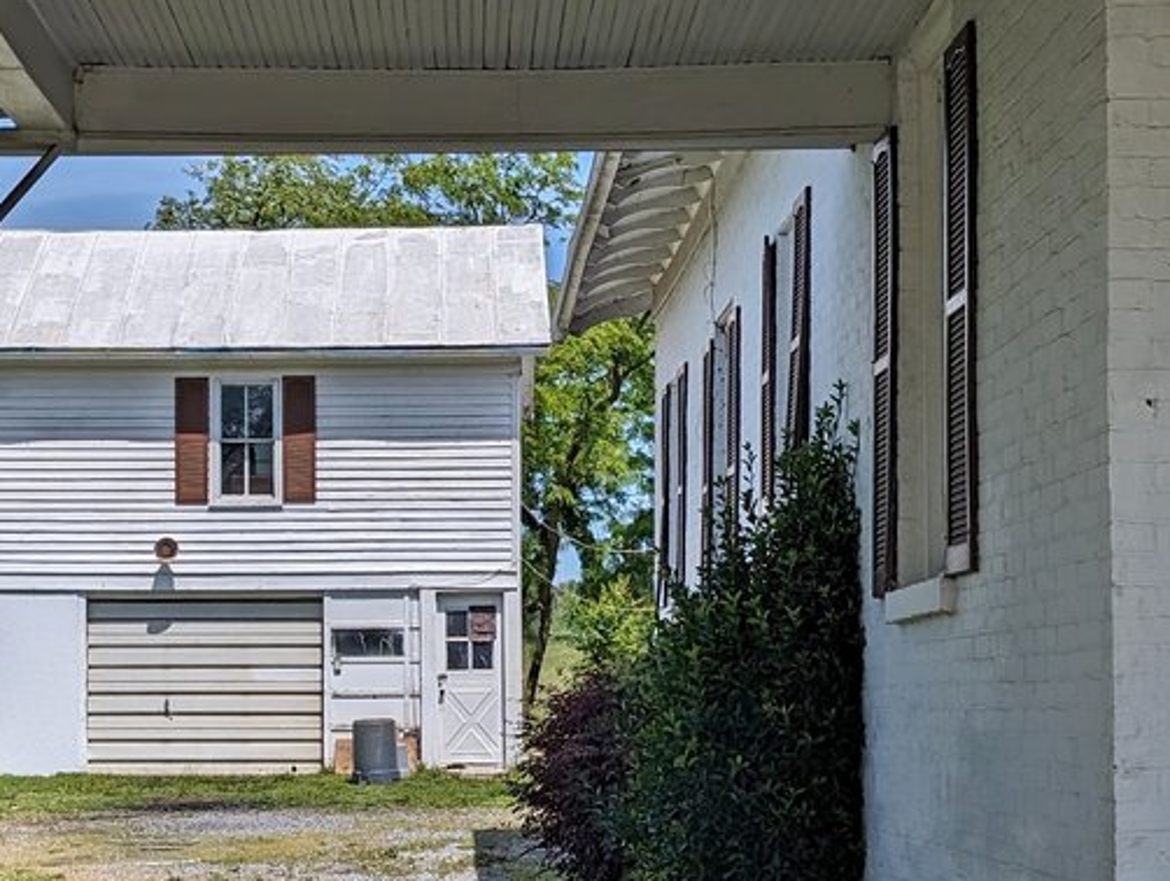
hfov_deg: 26.7
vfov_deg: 20.4
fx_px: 2437
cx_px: 299
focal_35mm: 72
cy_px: 605
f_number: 1.68
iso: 20
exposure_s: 1/1706
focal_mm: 6.9
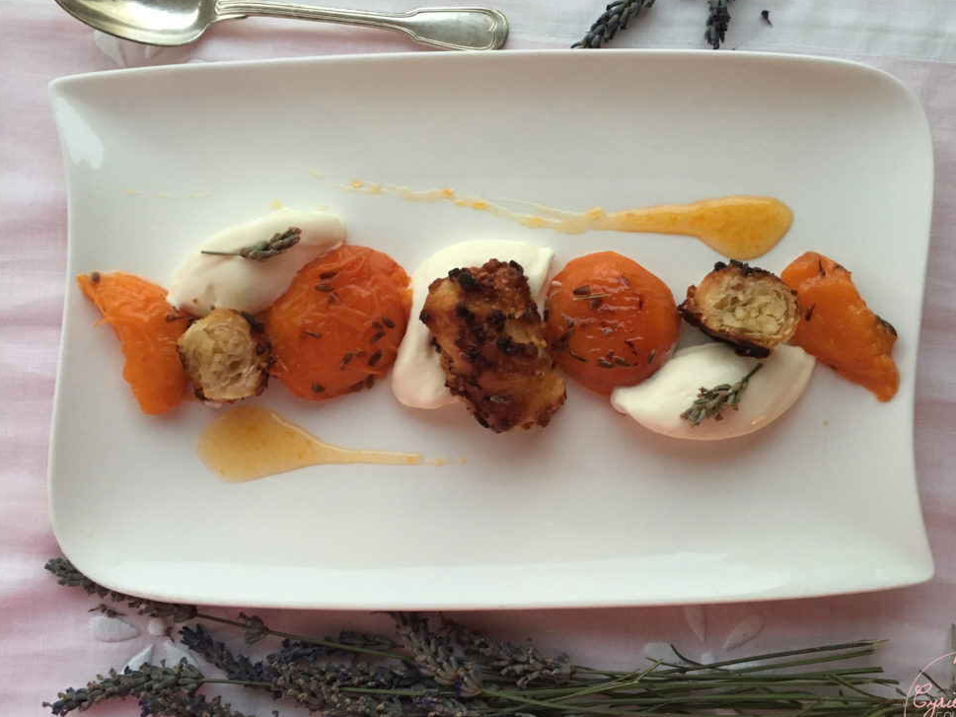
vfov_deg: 40.7
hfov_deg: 52.6
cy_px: 363
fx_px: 967
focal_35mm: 35
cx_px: 491
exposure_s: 1/33
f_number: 2.2
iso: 160
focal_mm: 4.15
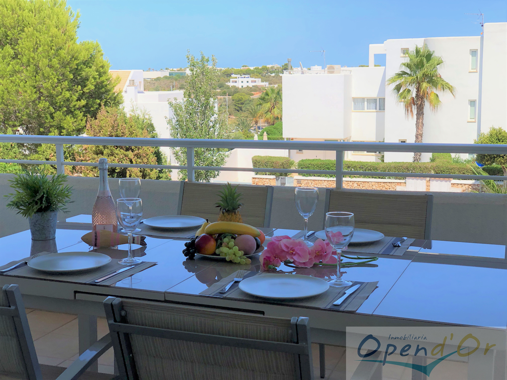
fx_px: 762
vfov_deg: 28.0
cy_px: 190
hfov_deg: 36.8
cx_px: 254
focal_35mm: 52
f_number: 2.4
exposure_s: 1/1171
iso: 16
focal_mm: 6
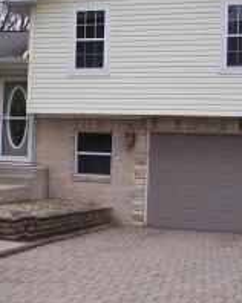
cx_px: 74
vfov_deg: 25.4
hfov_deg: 20.3
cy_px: 145
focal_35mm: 75
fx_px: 672
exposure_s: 1/125
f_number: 2.8
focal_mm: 6.3
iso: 80
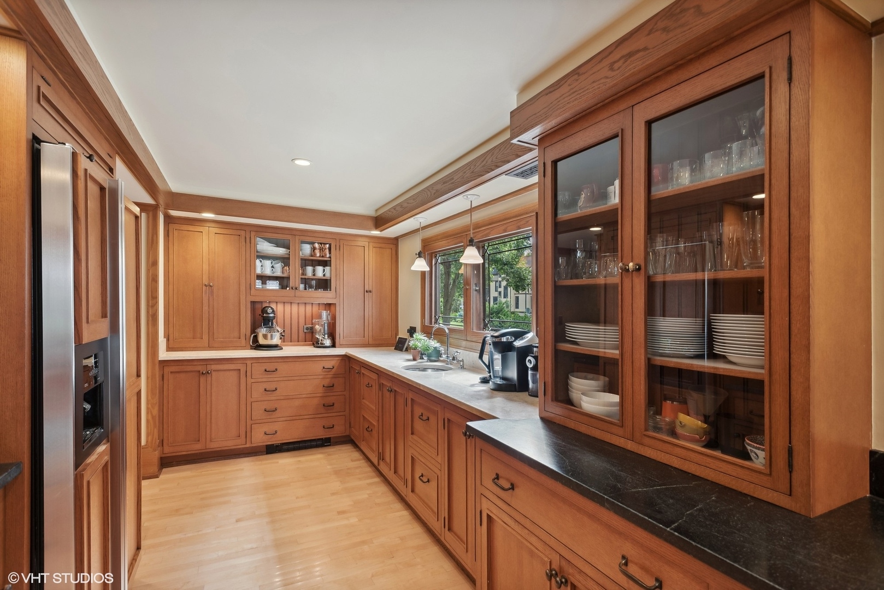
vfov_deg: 70.5
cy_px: 295
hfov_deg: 93.3
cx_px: 442
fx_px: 418
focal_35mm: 17
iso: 500
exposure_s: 1/25
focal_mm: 17
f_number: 8
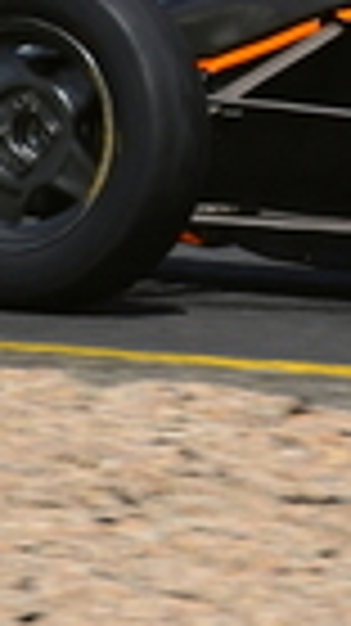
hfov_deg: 0.3
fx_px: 63122
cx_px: 634
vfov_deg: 0.6
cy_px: -173
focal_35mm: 3808
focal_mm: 420
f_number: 11
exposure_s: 1/640
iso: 320
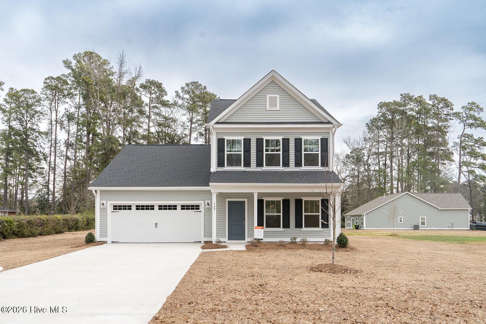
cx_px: 243
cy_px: 162
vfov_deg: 46.4
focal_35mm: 28
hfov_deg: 65.5
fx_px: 378
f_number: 7.1
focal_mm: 28
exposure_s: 1/250
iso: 400
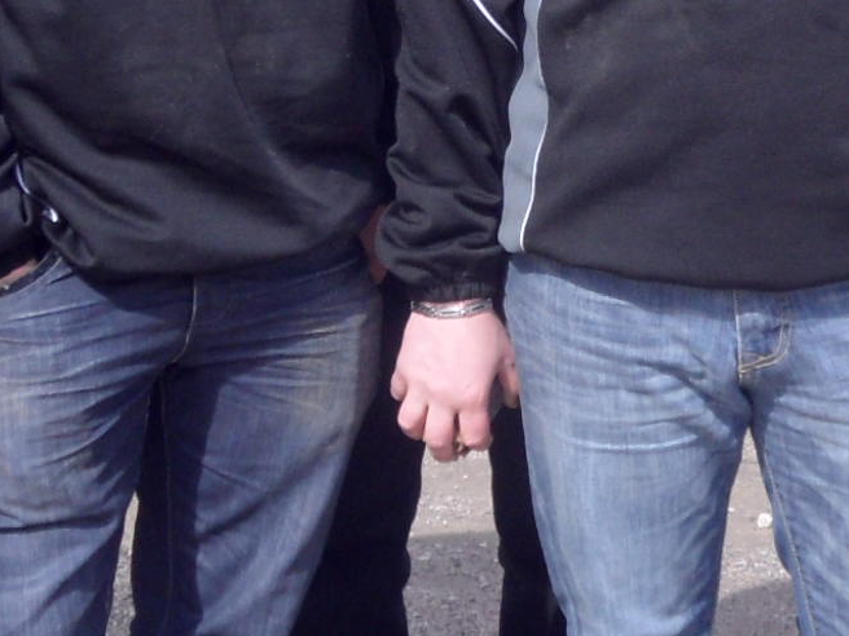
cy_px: 52
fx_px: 3826
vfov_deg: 9.5
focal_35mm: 156
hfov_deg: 12.6
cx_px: 577
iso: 80
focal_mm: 6.5
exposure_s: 1/350
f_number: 3.6
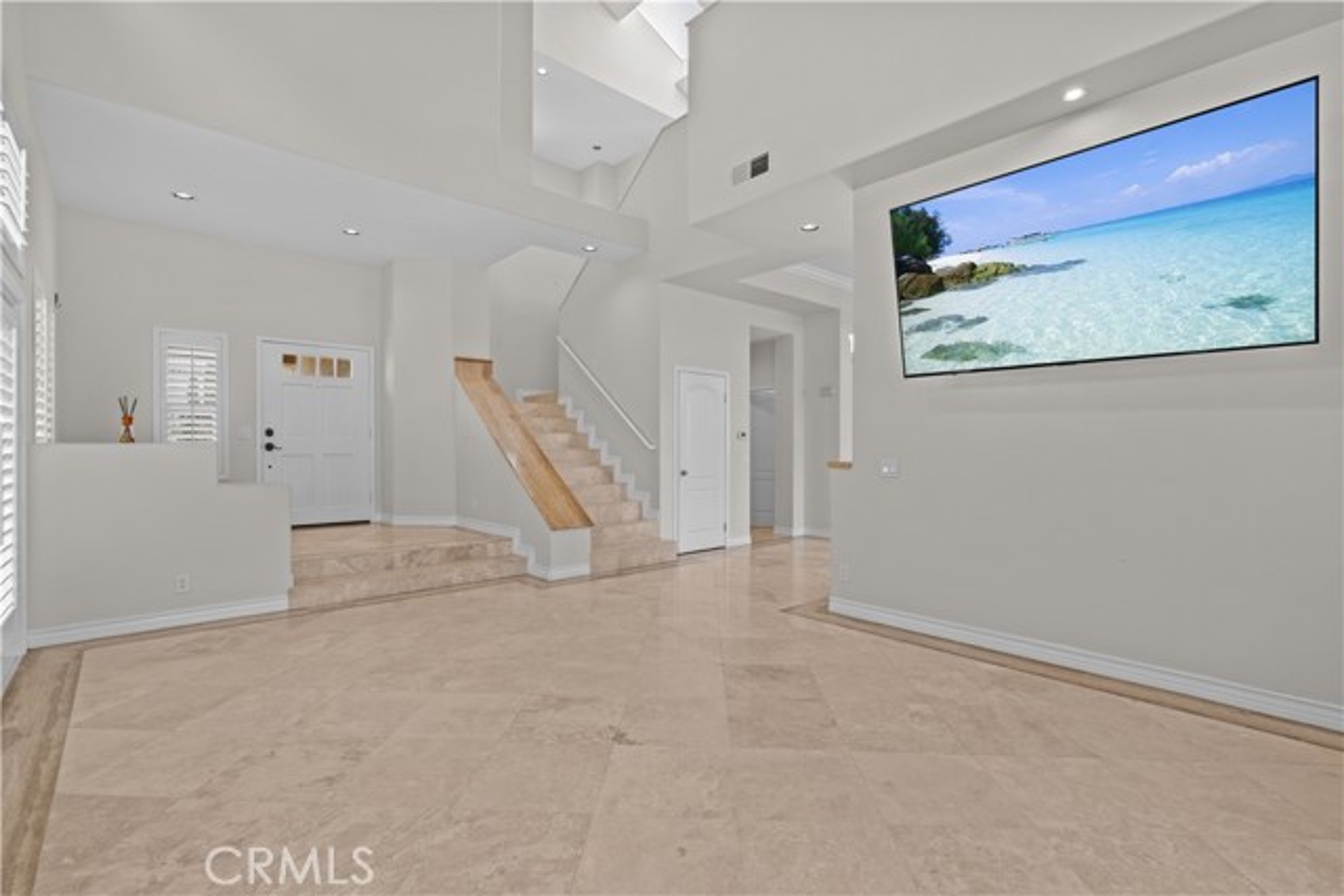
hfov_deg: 96.7
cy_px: 448
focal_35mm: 16
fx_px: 597
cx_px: 672
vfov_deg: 73.8
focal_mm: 16
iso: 320
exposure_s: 1/4
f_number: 9
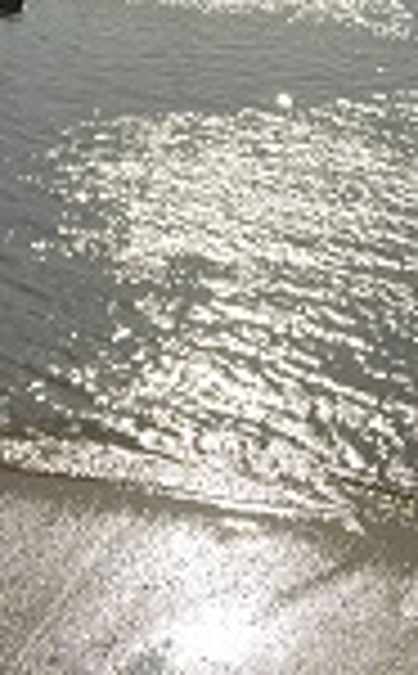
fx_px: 1687
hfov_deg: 14.1
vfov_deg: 22.1
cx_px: 247
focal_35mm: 92
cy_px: 74
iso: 100
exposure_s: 1/400
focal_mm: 18
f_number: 10
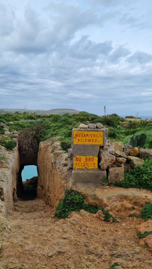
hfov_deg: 40.1
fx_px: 208
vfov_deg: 66.1
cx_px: 66
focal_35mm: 29
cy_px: 134
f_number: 1.8
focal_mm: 5.4
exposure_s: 1/1556
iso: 50
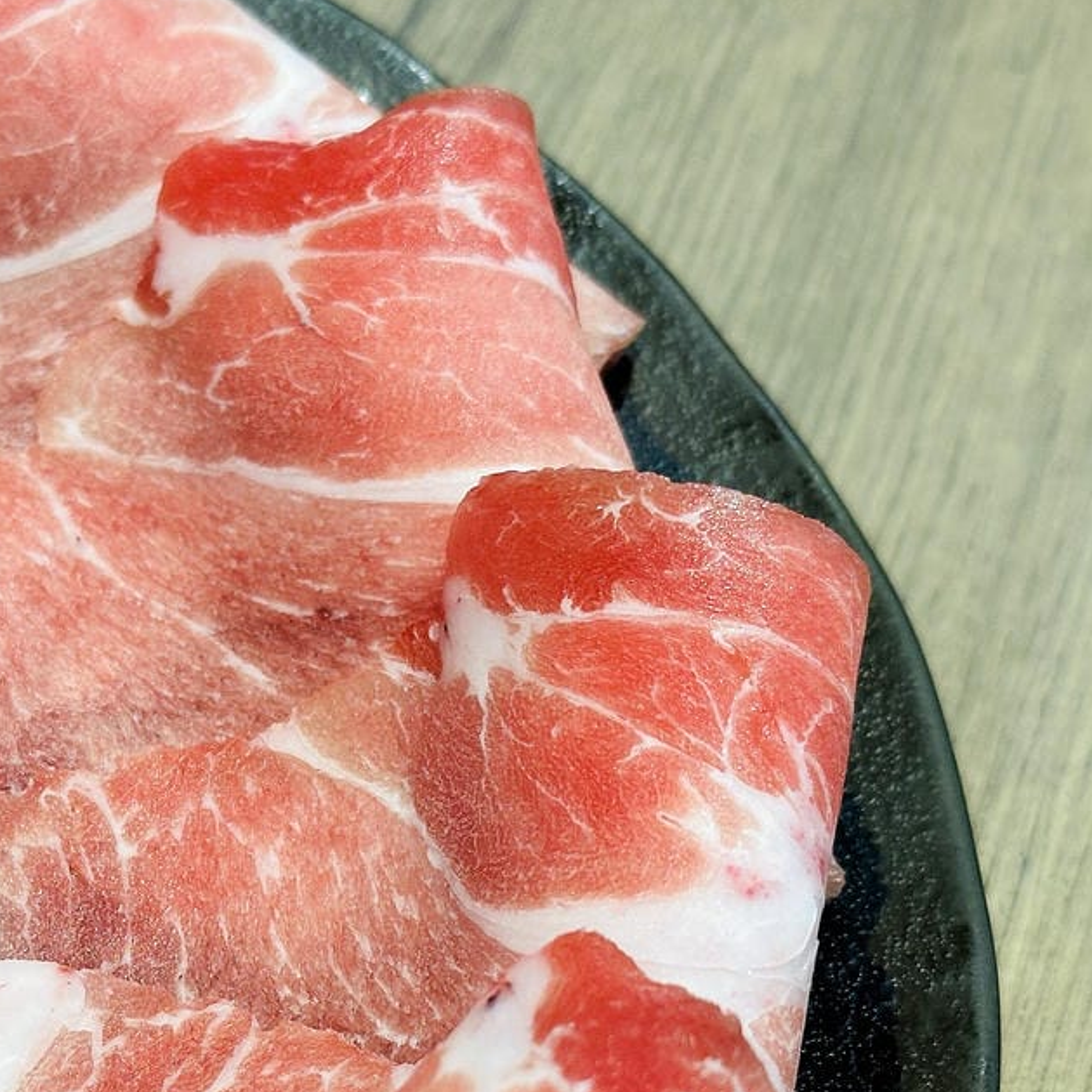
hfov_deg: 21.0
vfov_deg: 21.3
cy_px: 717
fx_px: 2891
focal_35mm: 81
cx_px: 165
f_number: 1.78
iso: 80
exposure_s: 1/108
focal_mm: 6.86
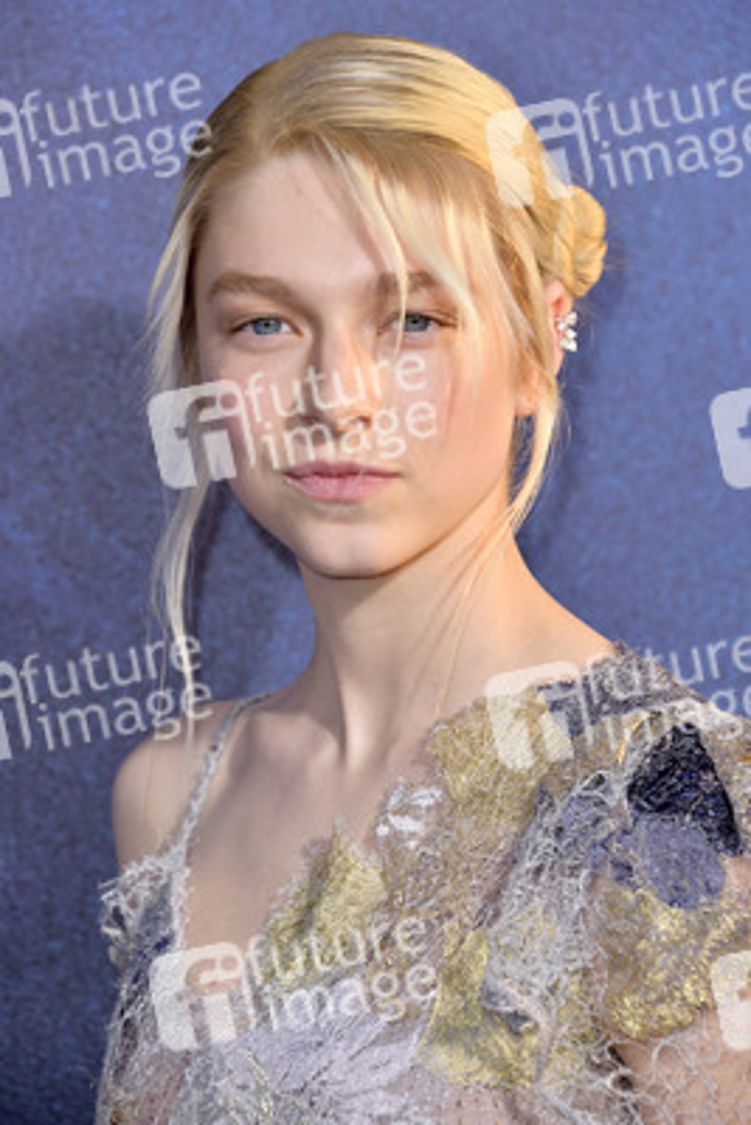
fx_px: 5940
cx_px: 376
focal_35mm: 190
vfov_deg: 10.8
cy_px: 562
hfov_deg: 7.2
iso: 100
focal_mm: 190
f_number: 7.1
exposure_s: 1/250
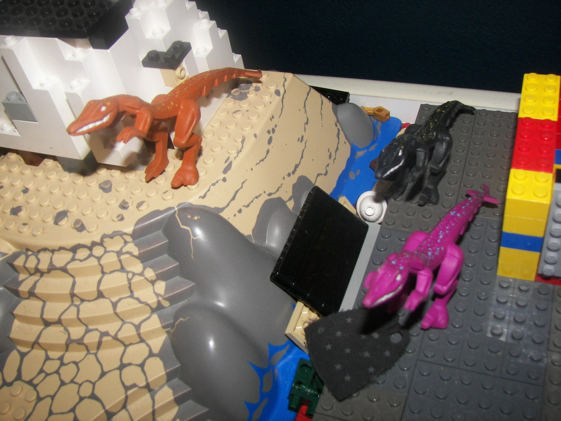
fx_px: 583
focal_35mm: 36
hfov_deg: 51.4
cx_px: 280
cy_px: 210
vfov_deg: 39.7
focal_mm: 6
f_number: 2.8
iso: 100
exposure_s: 1/30
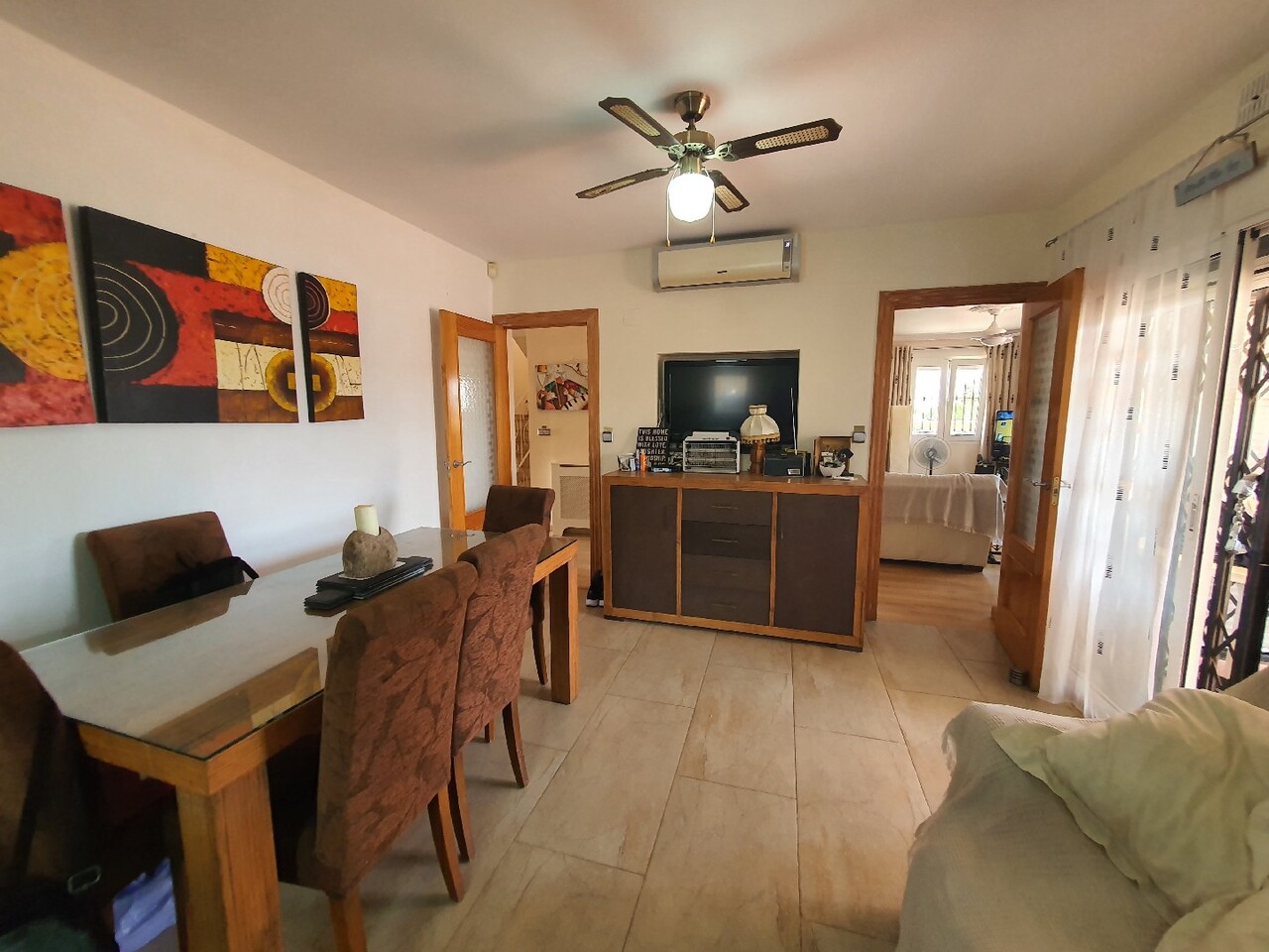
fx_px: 477
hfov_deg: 106.2
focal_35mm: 13
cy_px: 476
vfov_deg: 89.9
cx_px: 634
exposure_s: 1/50
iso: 200
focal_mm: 1.8
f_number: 2.2
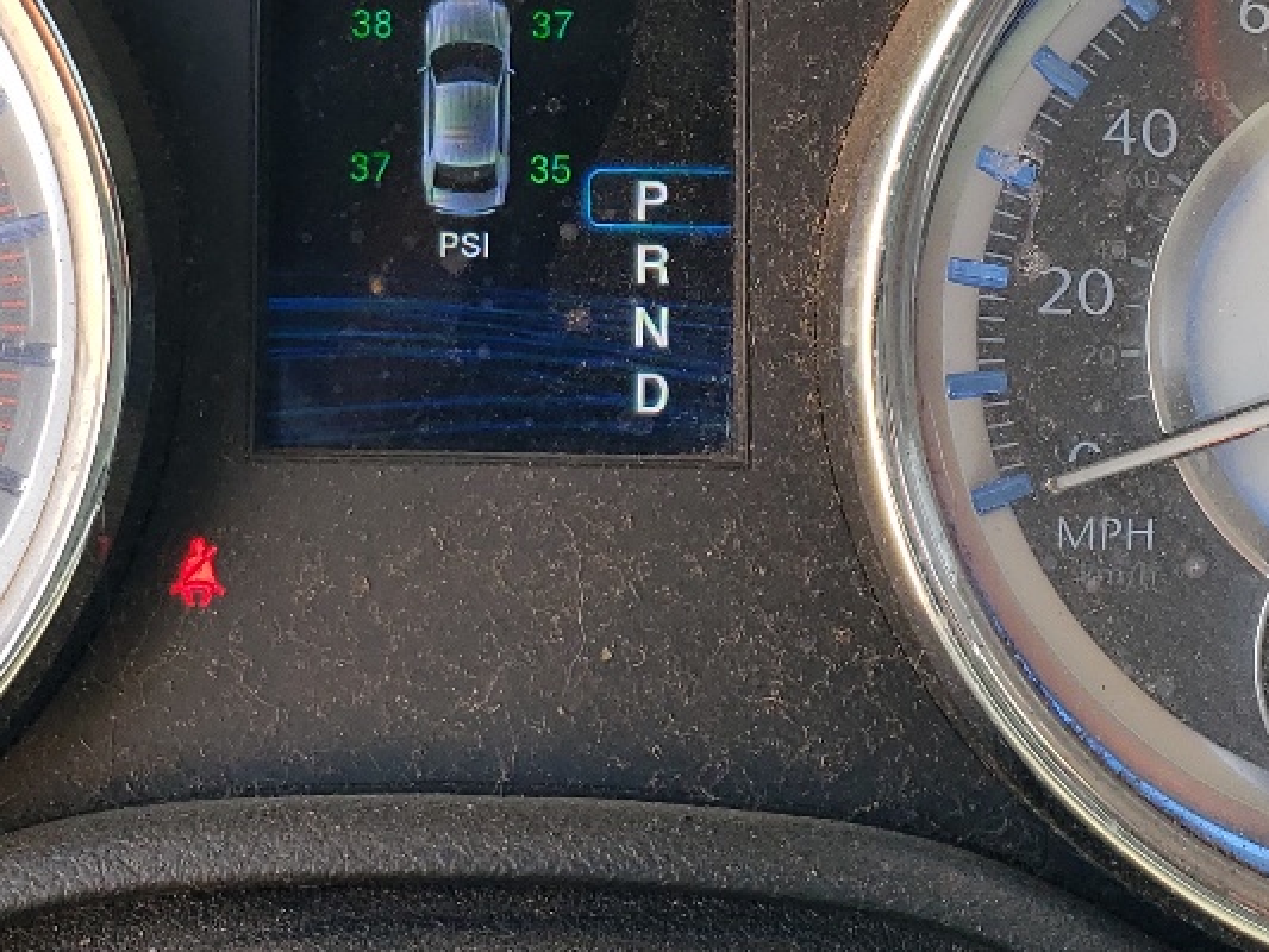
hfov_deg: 25.0
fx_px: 2860
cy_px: 167
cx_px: 495
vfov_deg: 18.7
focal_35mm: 78
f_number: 1.5
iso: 50
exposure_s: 1/182
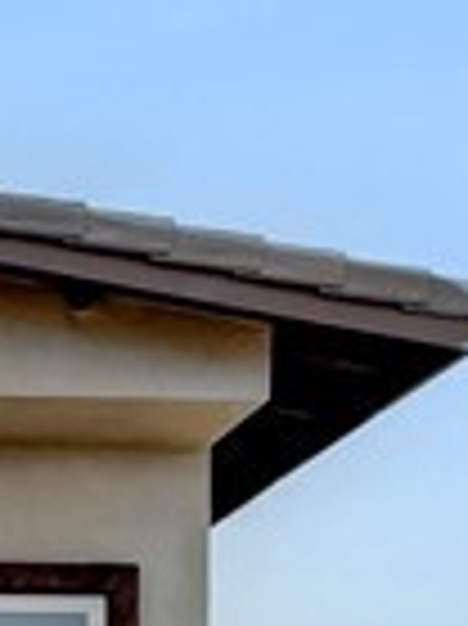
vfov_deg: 8.5
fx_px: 4080
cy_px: 1011
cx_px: -1346
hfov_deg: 5.7
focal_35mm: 226
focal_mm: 20
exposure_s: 1/1000
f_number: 9
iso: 400
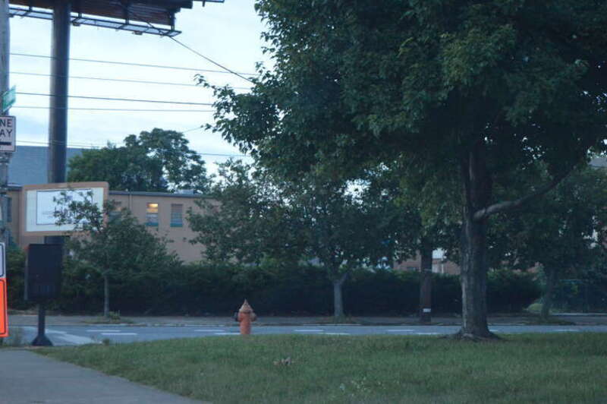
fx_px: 1162
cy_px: 202
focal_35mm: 69
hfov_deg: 29.3
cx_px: 304
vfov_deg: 19.7
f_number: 5.3
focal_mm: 46
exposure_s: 1/60
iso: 3200
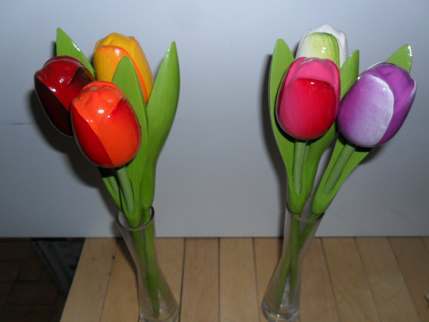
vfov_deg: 48.2
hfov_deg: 61.7
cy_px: 158
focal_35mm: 29
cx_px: 215
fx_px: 359
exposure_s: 1/45
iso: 100
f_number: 8.9
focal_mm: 4.9
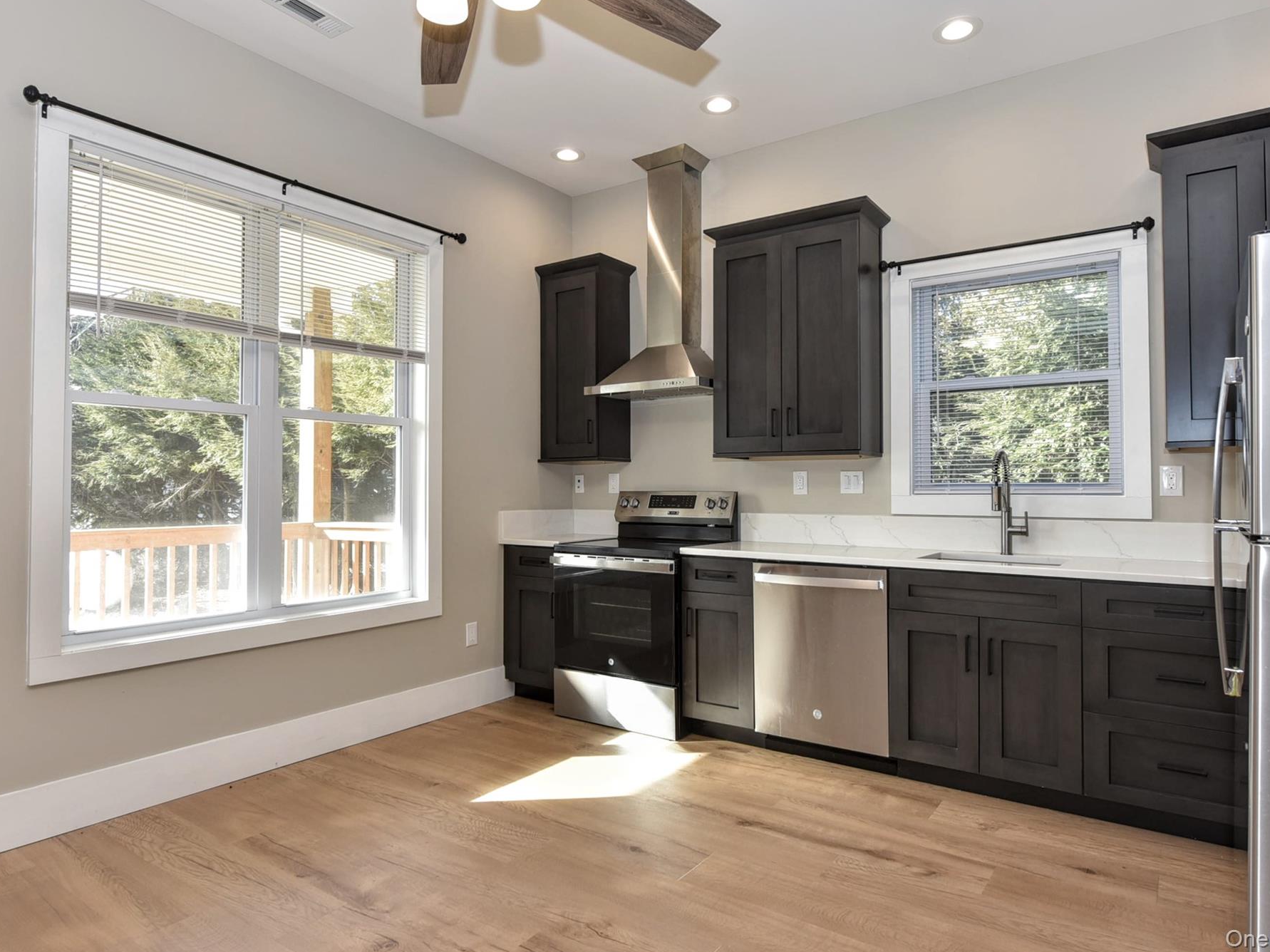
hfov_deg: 79.0
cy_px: 469
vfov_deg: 63.4
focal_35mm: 21
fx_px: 770
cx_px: 641
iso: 560
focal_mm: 19
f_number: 5.6
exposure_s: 1/125
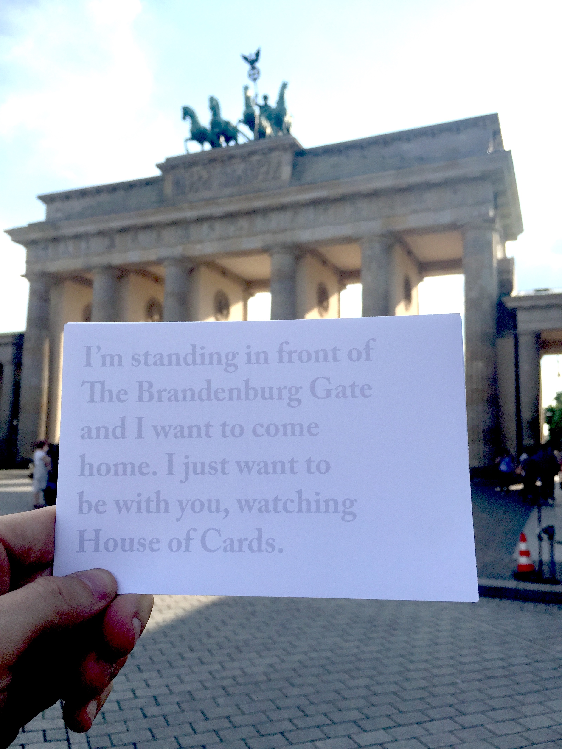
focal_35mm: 29
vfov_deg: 61.7
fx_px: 628
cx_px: 281
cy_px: 374
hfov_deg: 48.2
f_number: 2.2
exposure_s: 1/2326
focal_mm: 4.15
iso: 32
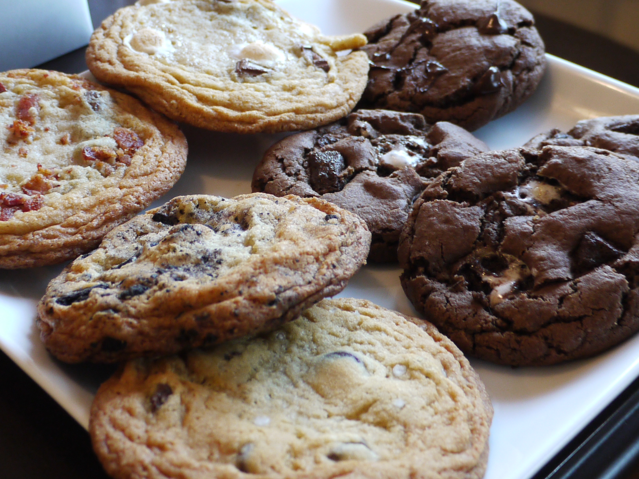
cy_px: 240
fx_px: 1015
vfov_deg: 26.6
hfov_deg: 34.9
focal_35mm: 55
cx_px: 320
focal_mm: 14
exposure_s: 1/13
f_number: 3.5
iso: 400
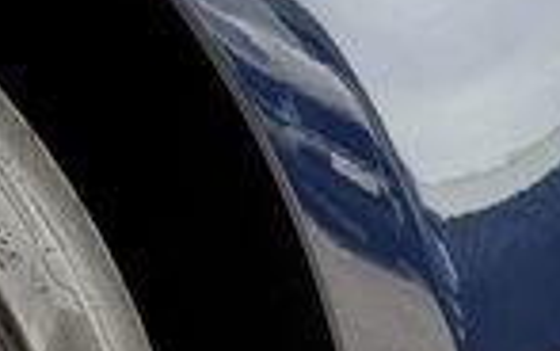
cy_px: 492
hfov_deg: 12.8
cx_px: -705
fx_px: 2031
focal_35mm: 133
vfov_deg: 9.6
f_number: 1.78
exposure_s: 1/121
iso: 100
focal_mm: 6.76
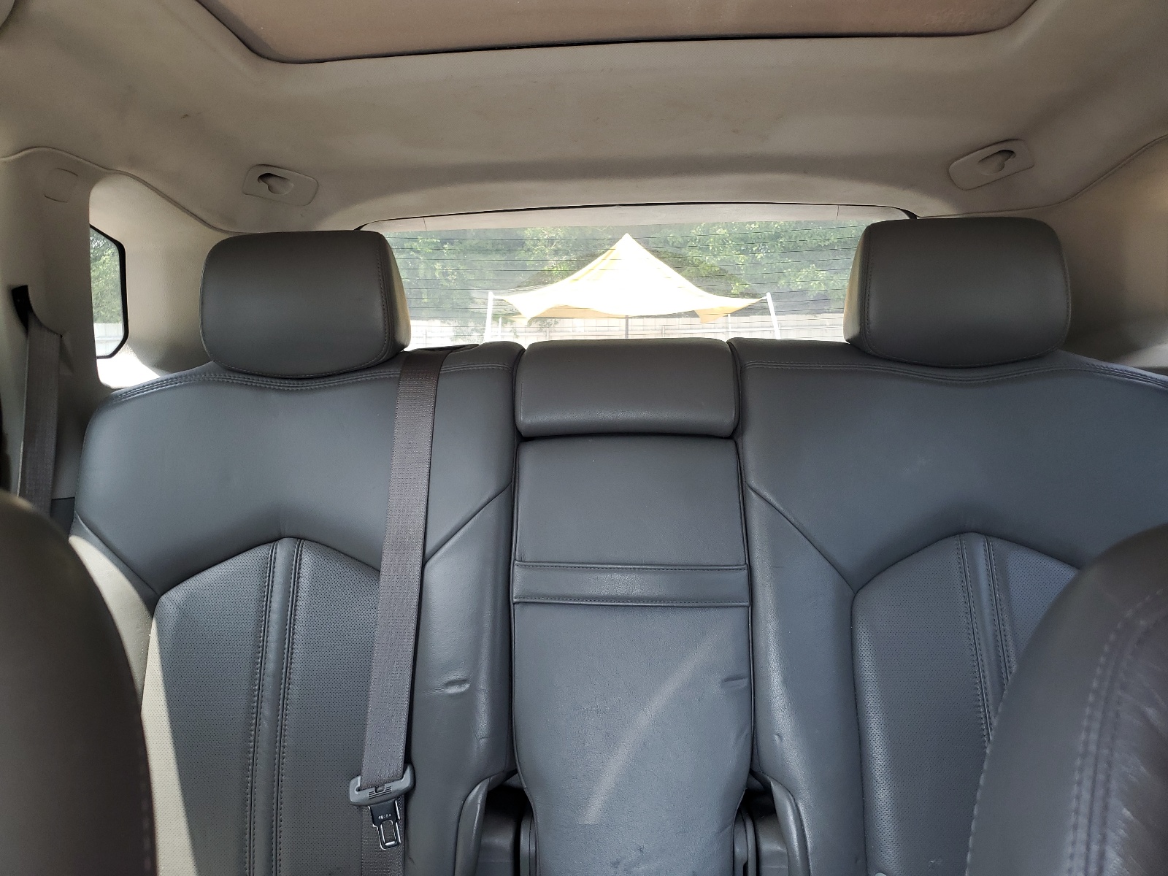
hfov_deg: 67.3
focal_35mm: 26
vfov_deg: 53.1
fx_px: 877
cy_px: 438
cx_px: 584
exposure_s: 1/60.2
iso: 51
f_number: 1.5
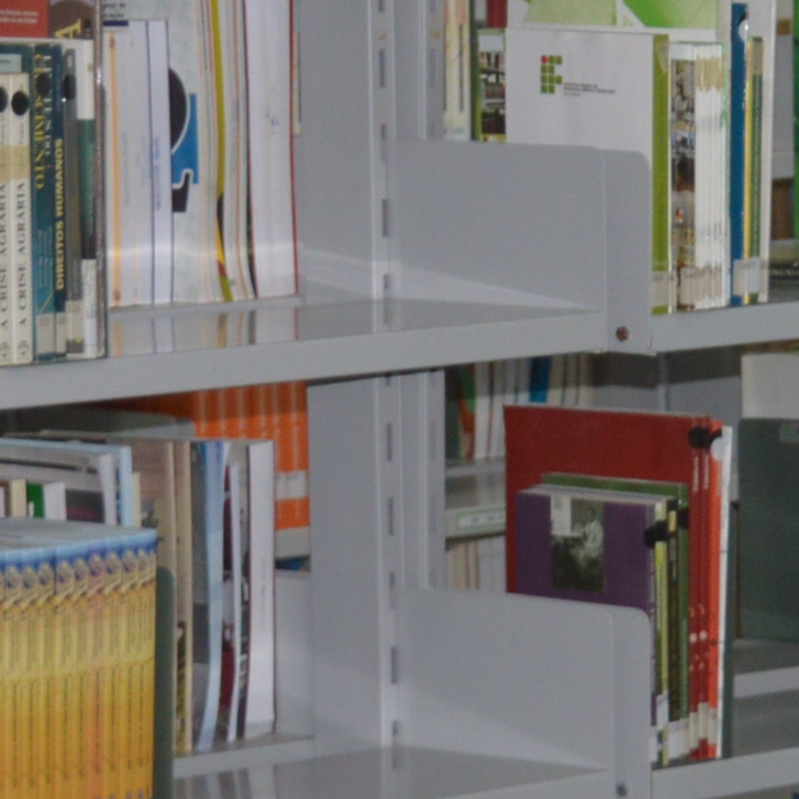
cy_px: 198
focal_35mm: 277
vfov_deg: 6.3
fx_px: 7224
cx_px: 587
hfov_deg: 6.3
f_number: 4.5
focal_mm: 35
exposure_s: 1/60
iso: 500
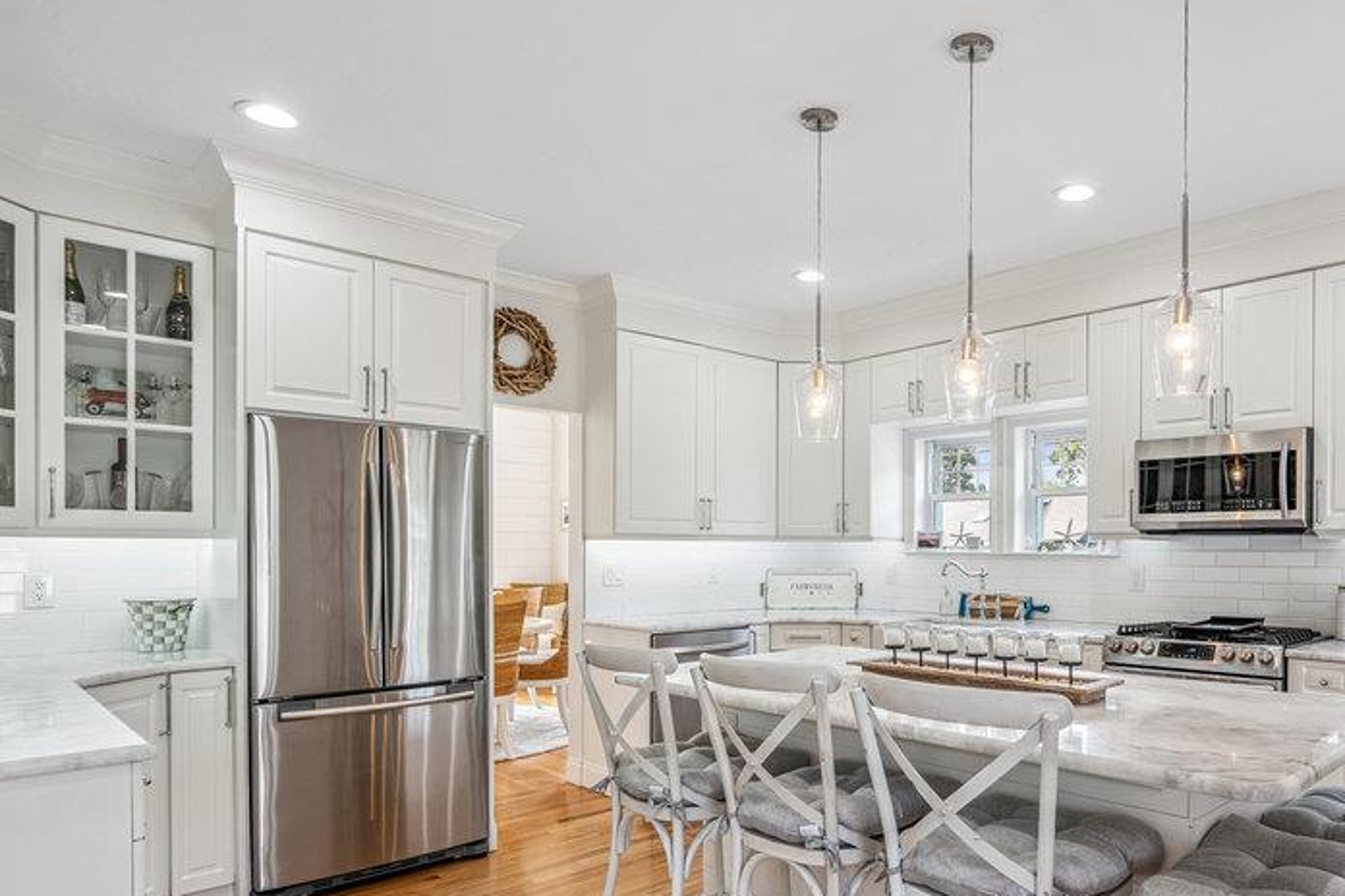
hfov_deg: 73.6
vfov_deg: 54.5
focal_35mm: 23
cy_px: 561
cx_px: 904
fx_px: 859
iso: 250
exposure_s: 1/80
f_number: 5.6
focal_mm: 16
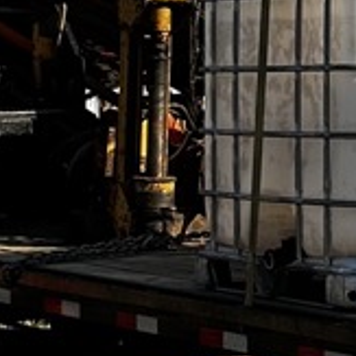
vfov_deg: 9.7
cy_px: 170
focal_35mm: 181
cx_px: 625
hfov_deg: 9.3
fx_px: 2106
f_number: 1.5
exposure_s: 1/2632
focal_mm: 5.7
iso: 50
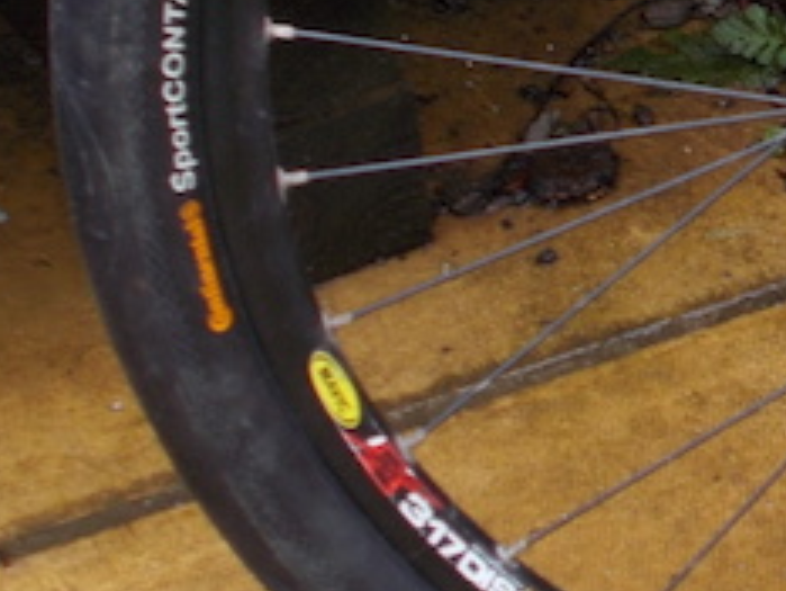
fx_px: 4521
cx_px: 1090
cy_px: -95
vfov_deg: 7.4
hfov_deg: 9.7
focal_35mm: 199
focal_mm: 10.3
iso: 80
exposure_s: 1/80
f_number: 4.9
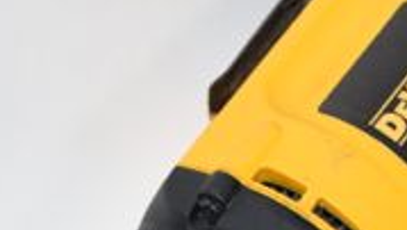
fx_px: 3035
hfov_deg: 7.6
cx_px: 559
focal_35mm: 281
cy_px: 206
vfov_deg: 4.3
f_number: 5.6
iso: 1600
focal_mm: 50
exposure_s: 1/125
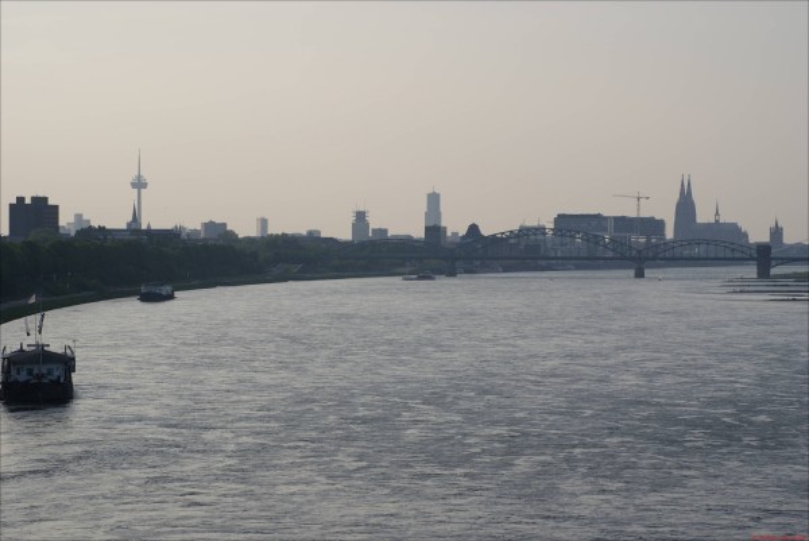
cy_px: 270
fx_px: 2530
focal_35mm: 112
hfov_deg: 18.2
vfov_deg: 12.2
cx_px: 404
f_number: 10
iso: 100
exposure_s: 1/200
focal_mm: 75
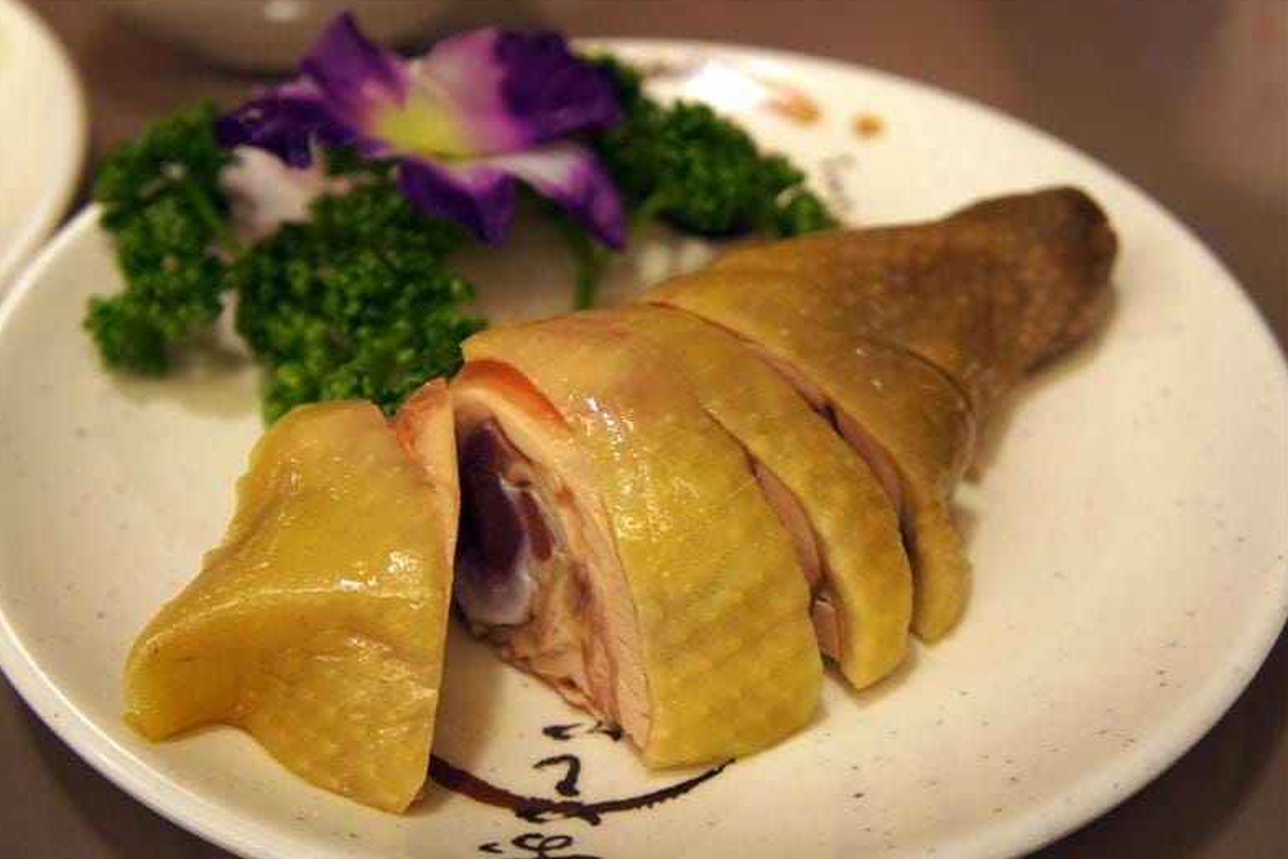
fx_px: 1753
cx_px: 633
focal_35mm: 49
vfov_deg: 27.5
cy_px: 428
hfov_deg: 40.3
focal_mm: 32
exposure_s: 1/50
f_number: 4.5
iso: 500
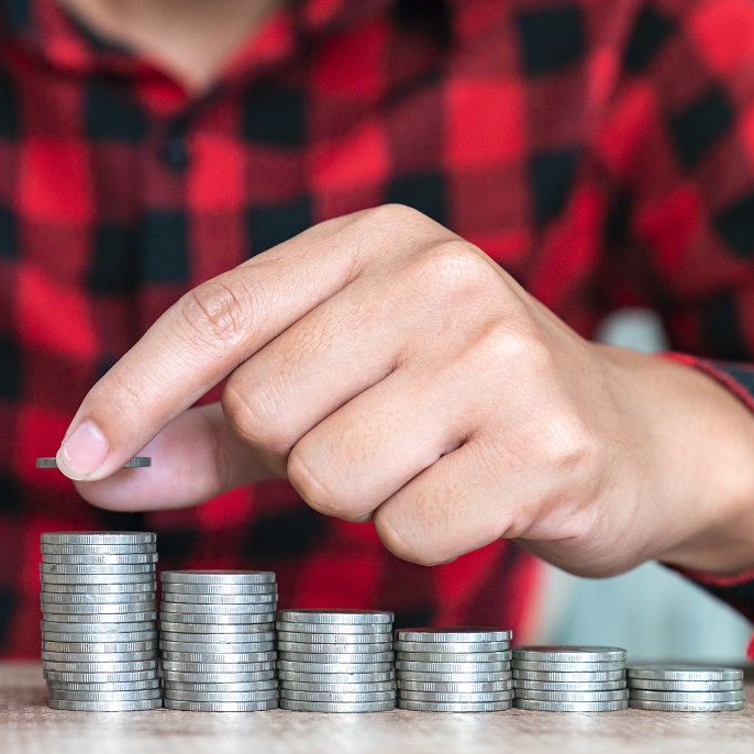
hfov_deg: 15.5
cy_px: 460
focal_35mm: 111
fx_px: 2735
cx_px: 109
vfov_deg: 15.7
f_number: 4
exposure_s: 1/100
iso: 500
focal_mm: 70
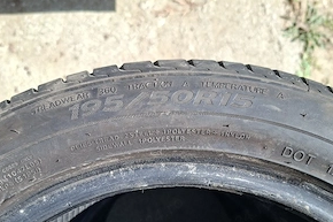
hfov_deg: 57.2
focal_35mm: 33
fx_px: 305
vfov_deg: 39.4
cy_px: 150
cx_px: 169
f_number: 1.8
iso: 50
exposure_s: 1/714
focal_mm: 5.54
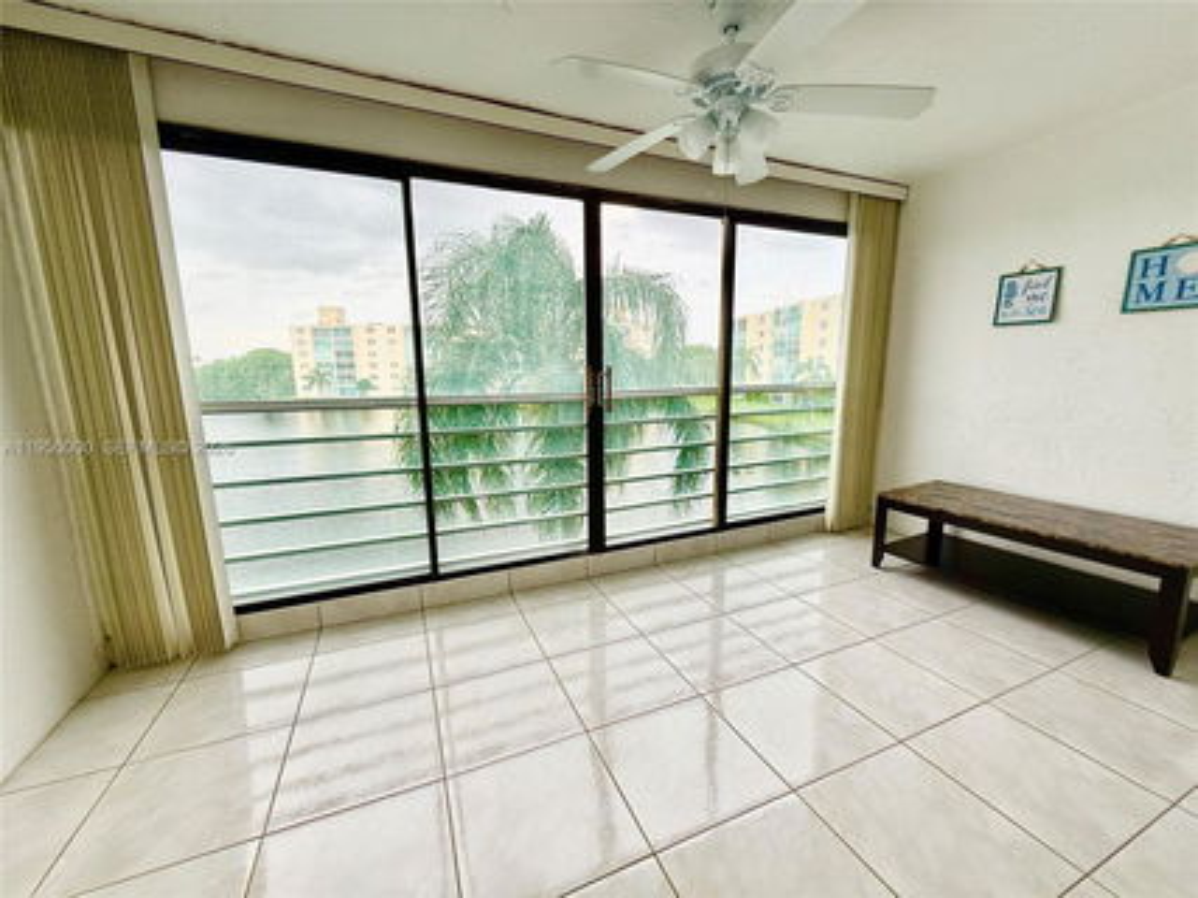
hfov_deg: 102.1
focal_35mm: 14
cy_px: 449
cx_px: 599
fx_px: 484
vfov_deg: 85.6
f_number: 2.2
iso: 64
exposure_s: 1/120
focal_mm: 2.22
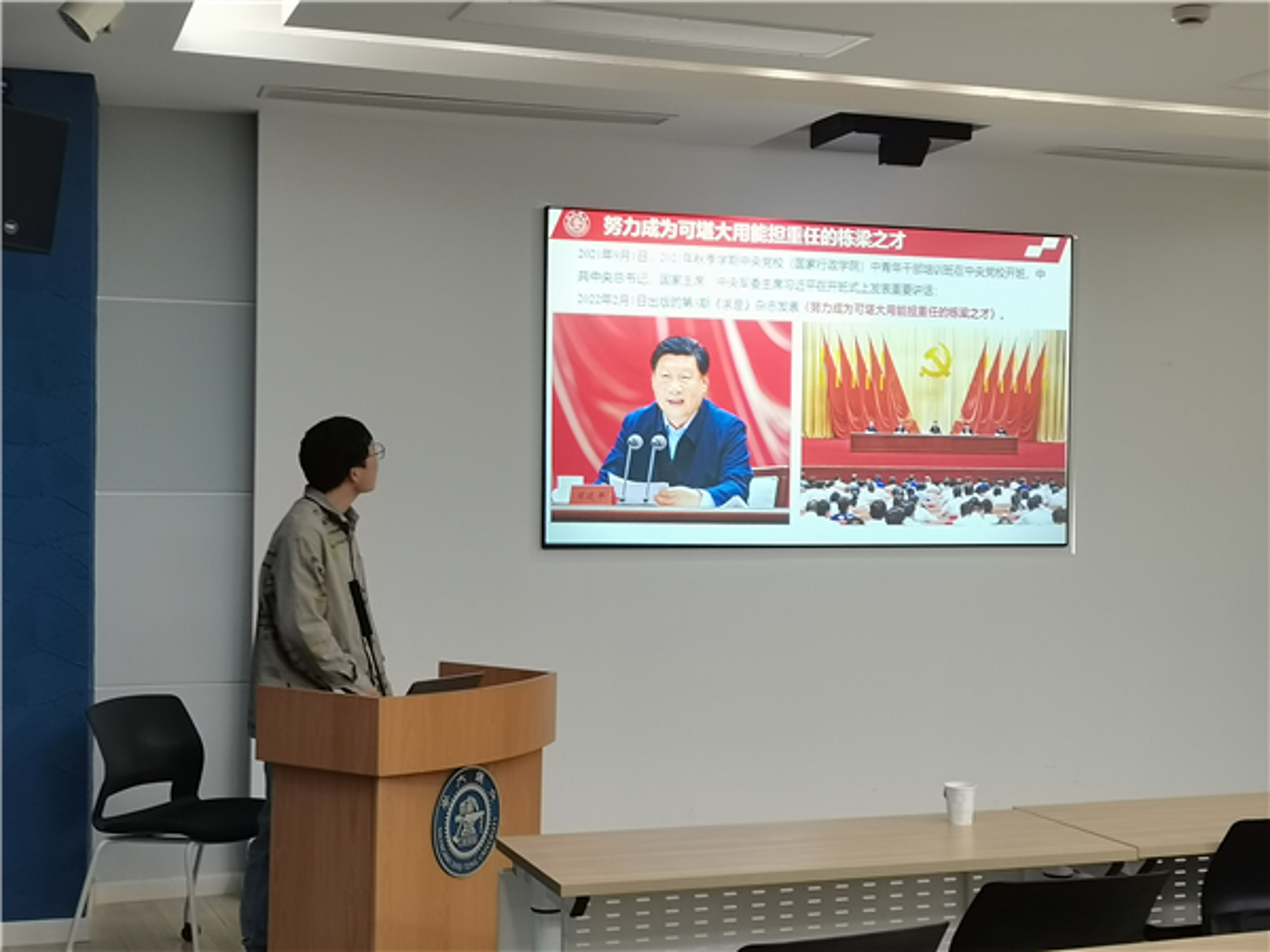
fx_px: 1798
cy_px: 476
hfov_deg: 38.9
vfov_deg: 29.7
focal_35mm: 49
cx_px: 635
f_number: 1.8
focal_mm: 5.58
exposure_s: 1/33.3
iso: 320
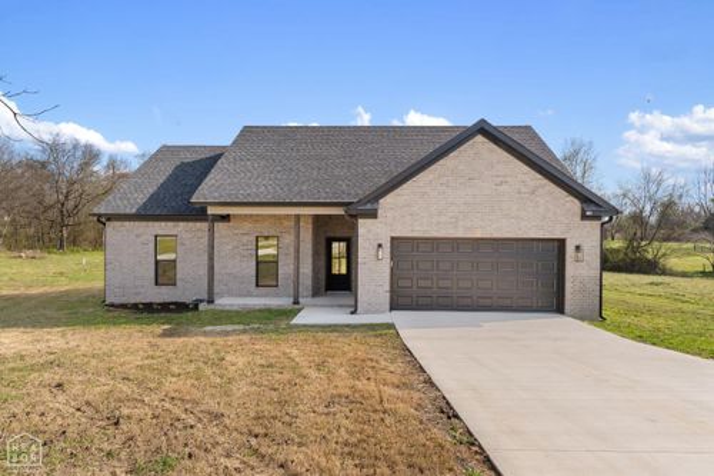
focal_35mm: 22
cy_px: 238
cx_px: 357
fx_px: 431
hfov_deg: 79.2
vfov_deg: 57.7
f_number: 9
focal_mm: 14.5
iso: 200
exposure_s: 1/400
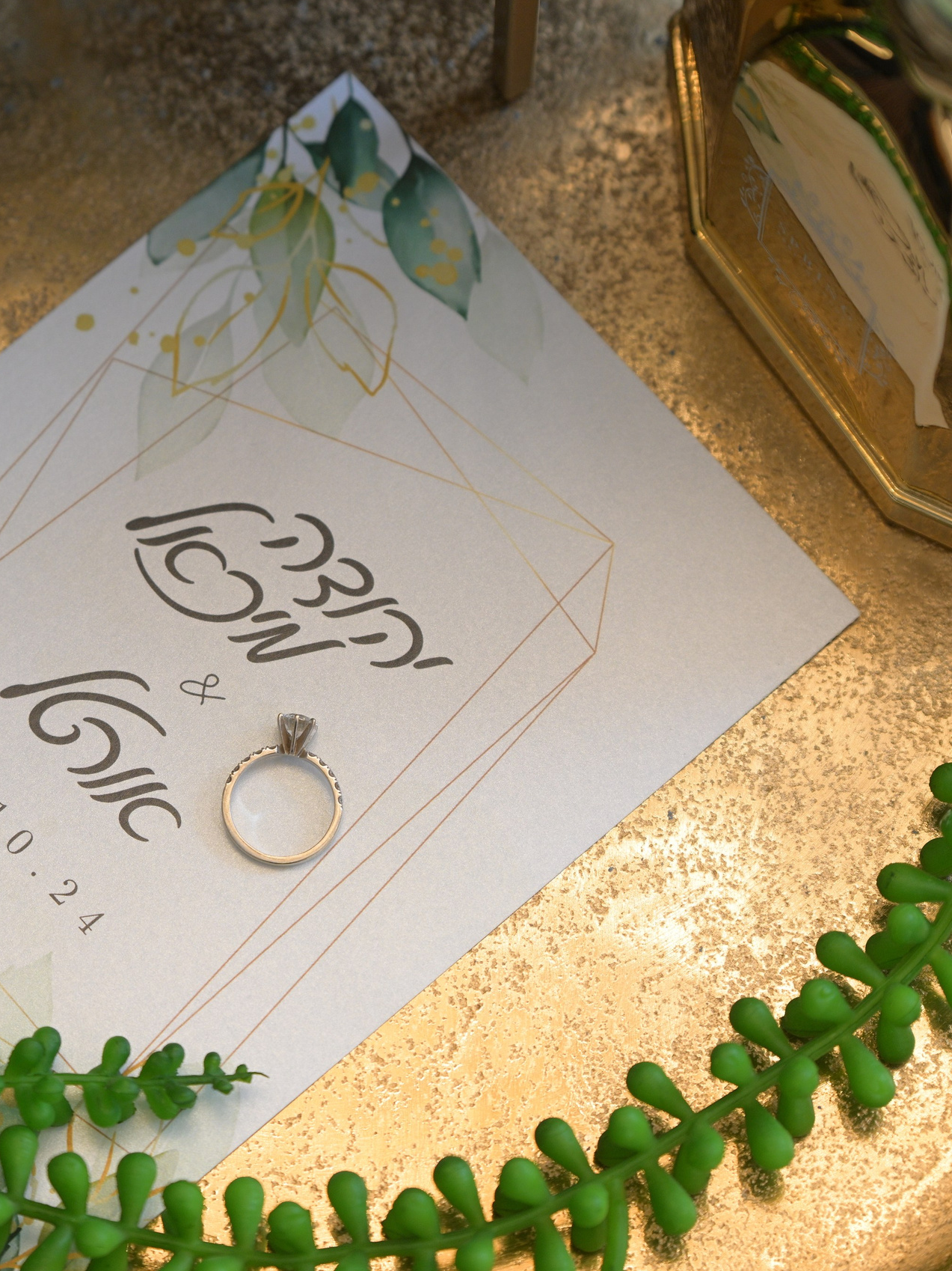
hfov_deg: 8.5
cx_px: 234
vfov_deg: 11.4
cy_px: 634
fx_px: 6382
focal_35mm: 174
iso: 640
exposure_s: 1/320
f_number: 3.5
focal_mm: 120
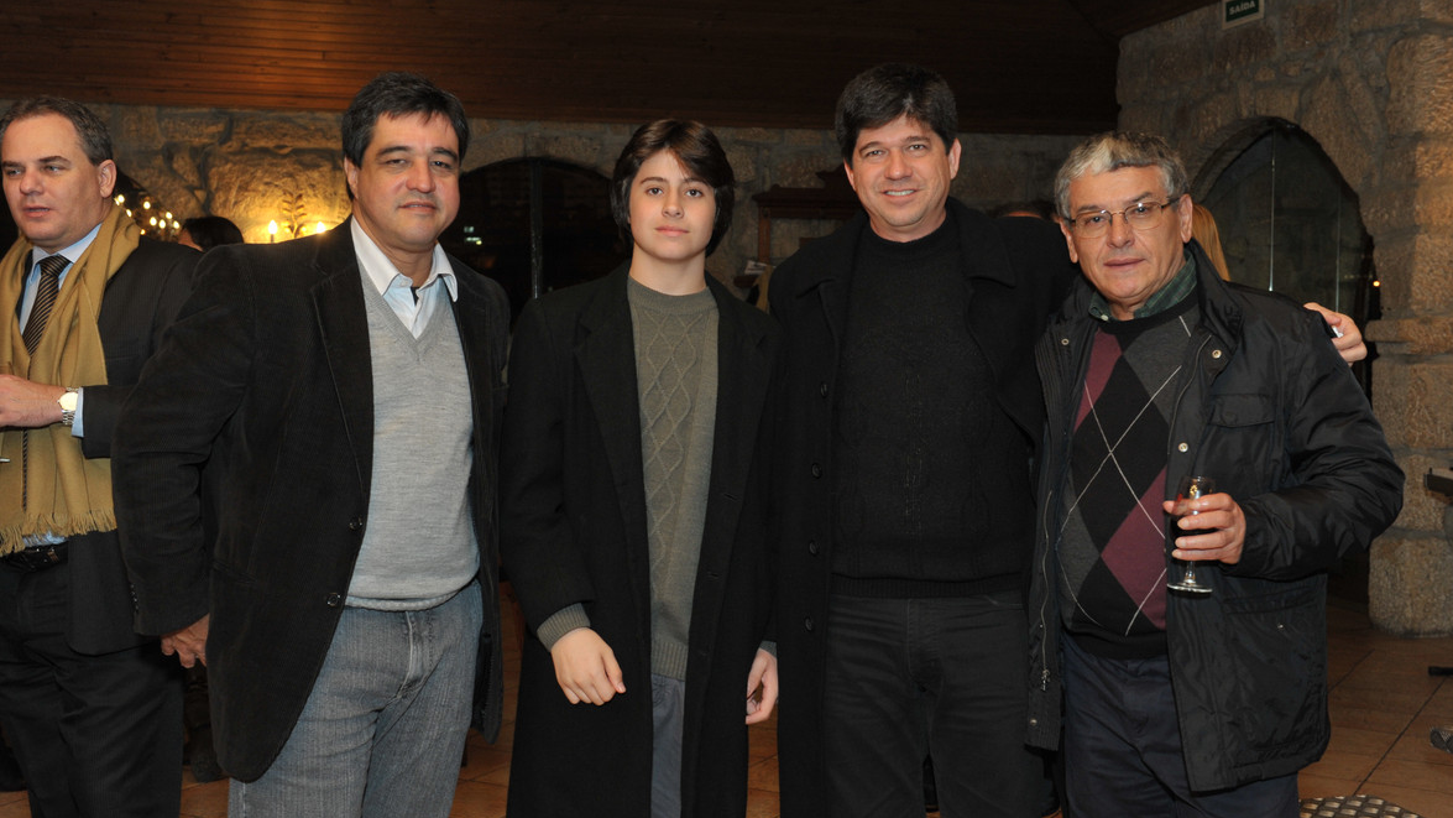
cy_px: 405
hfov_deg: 45.5
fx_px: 1734
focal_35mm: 45
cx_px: 733
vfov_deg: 26.5
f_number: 5.6
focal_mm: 42
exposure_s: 1/25
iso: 1000
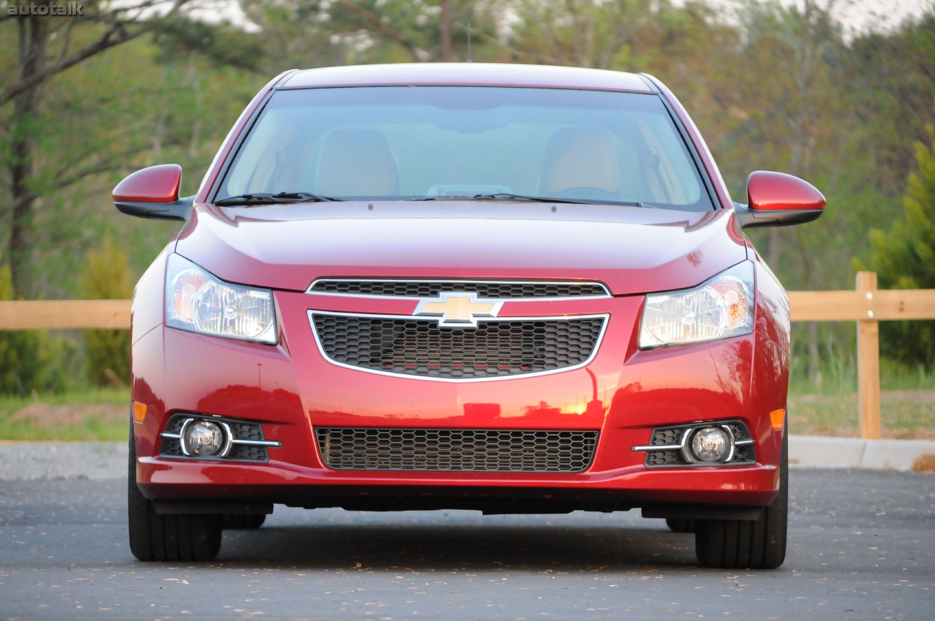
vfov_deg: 7.9
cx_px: 468
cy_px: 310
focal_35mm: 174
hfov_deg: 11.8
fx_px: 4514
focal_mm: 116
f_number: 5
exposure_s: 1/250
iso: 2000
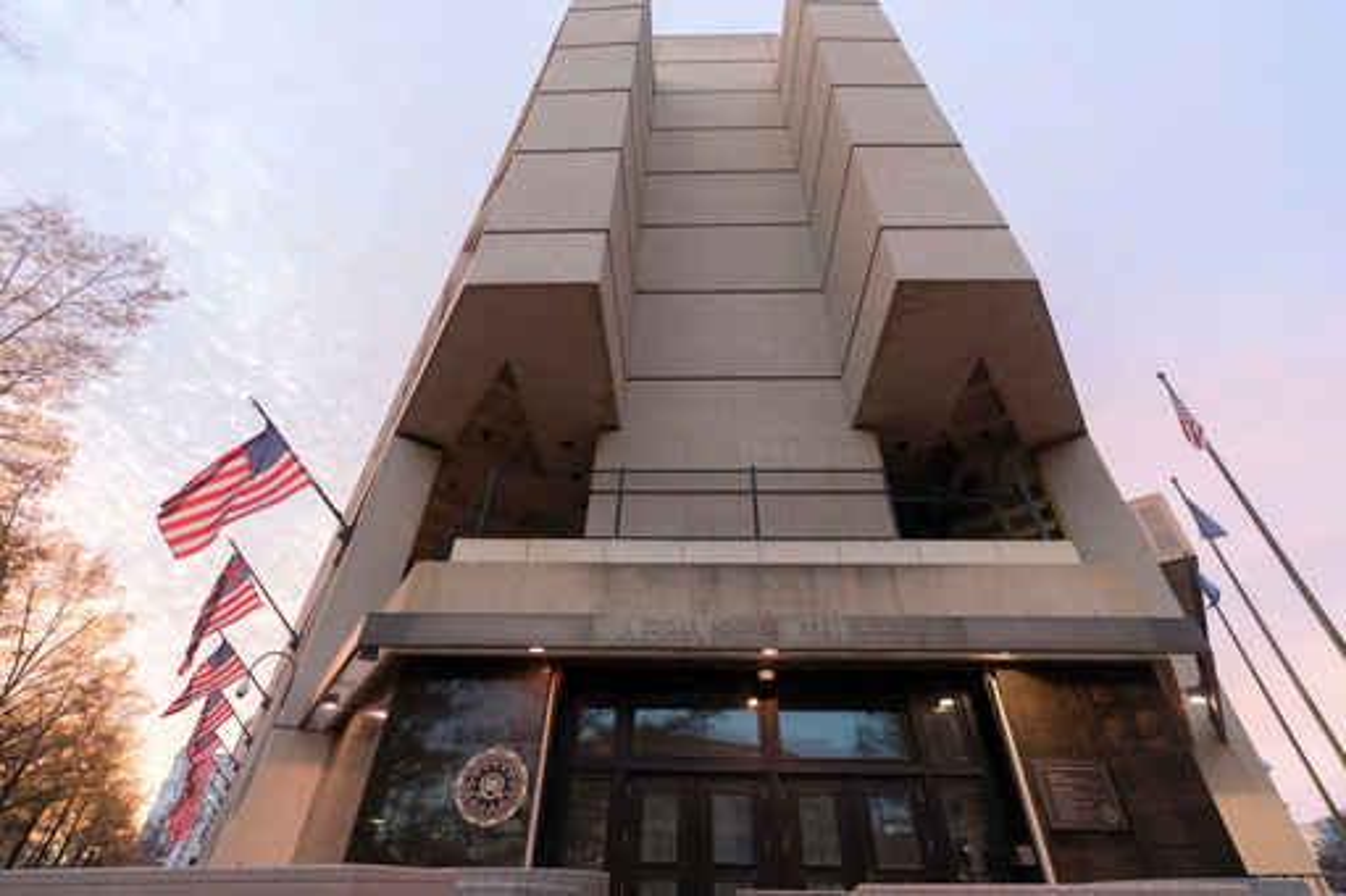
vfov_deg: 73.7
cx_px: 673
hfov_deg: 96.8
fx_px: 598
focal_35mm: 16
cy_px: 448
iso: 1600
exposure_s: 1/60
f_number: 3.5
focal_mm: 16
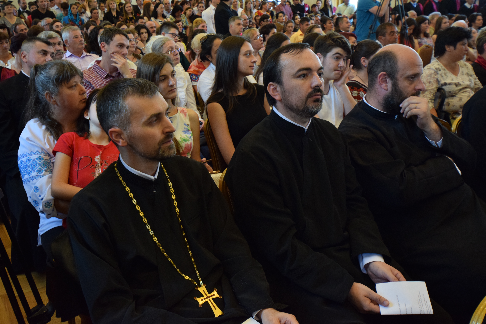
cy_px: 162
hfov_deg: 57.2
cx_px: 243
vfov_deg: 40.0
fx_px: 446
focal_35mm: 33
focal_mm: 22
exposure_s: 1/60
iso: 1000
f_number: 5.6
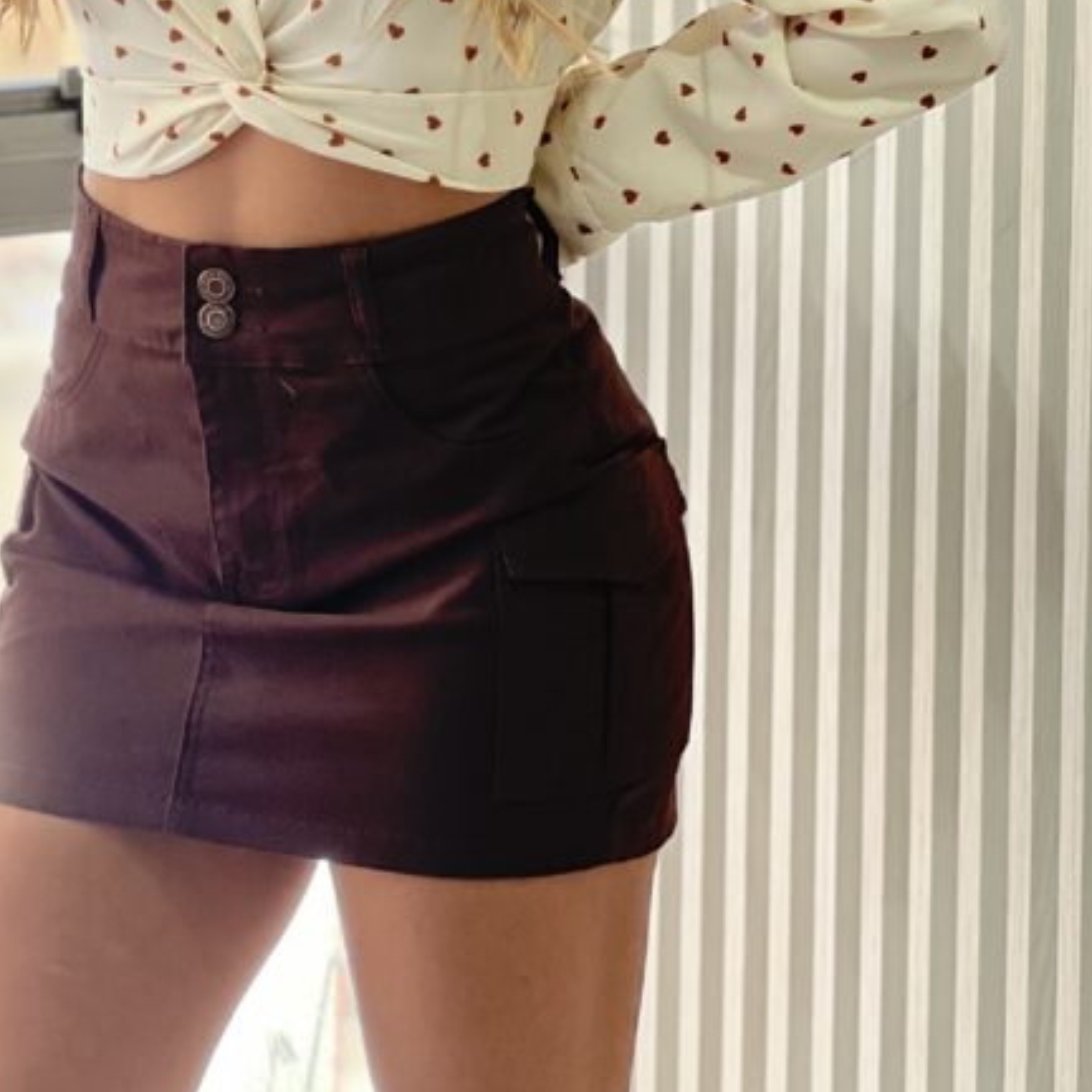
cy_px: 11
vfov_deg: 11.8
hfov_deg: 11.9
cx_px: 359
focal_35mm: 147
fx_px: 5246
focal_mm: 9
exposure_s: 1/120
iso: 80
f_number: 2.8
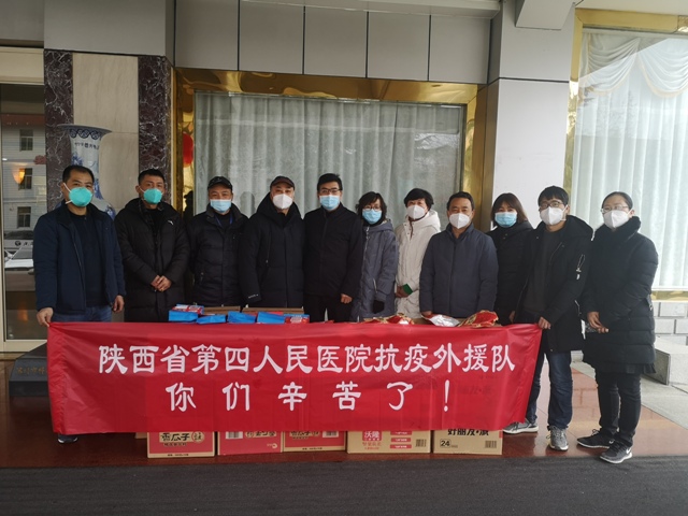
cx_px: 344
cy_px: 258
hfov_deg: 65.3
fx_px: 537
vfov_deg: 51.4
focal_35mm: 27
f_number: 1.8
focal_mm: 5.58
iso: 80
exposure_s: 1/100
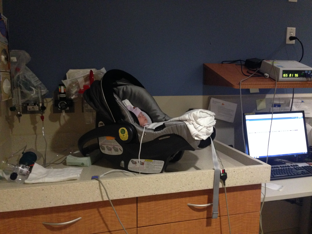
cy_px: 117
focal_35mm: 33
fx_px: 297
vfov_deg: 42.9
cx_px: 156
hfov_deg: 55.4
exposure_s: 1/15
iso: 400
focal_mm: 4.12
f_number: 2.4
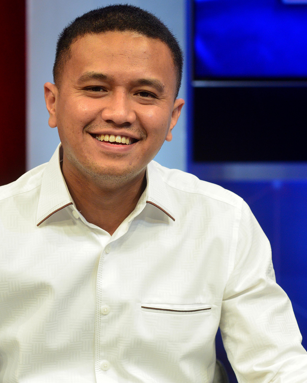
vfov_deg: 11.8
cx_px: 101
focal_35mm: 164
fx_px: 1862
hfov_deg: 9.4
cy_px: 186
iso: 2000
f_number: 6.3
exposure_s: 1/125
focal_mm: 112
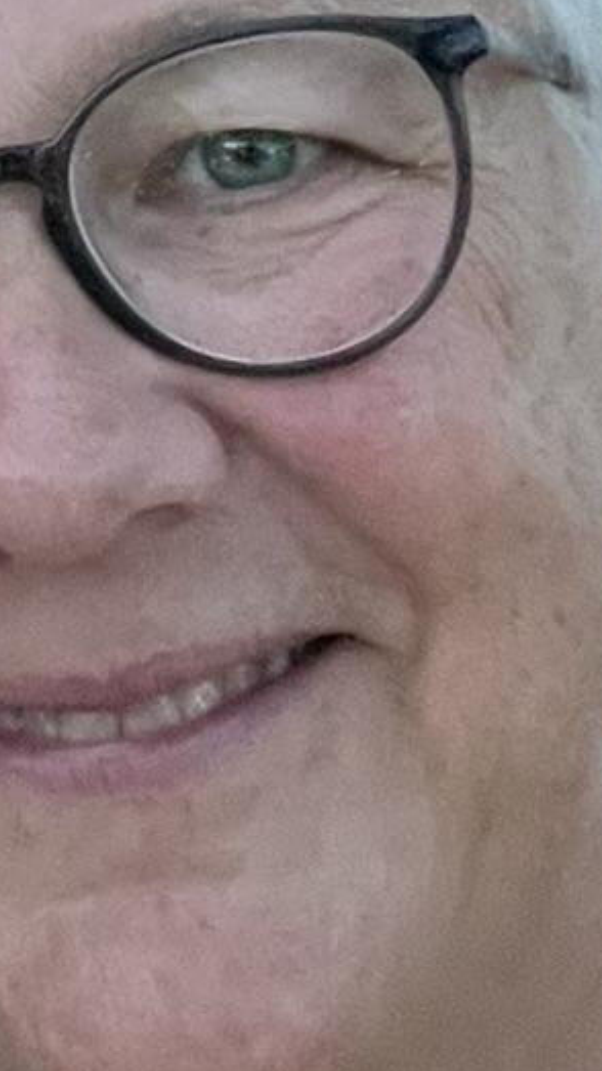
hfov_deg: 9.0
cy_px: -508
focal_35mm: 128
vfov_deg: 15.5
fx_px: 3634
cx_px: -547
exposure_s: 1/30
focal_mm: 2.71
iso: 500
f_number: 2.2
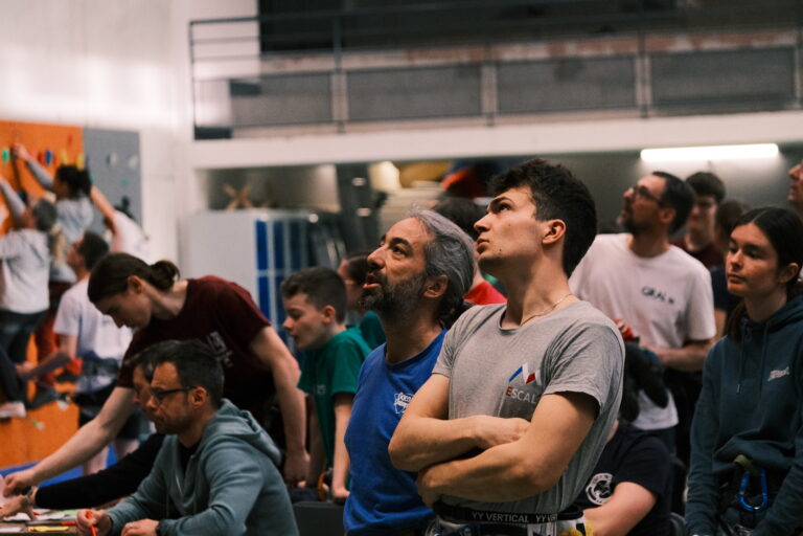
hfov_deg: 15.9
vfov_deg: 10.6
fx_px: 2877
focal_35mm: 129
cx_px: 402
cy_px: 268
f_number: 3.9
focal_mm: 86
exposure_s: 1/1000
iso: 5000
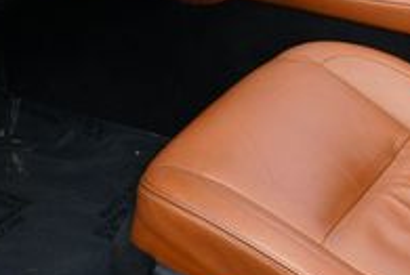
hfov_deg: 17.0
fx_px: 1347
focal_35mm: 118
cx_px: 374
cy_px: 13
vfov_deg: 11.6
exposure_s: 1/250
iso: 200
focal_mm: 18
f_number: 6.3
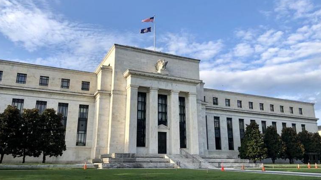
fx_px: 264
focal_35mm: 31
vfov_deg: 37.8
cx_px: 160
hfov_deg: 62.6
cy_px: 91
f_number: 1.8
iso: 20
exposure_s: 1/1116
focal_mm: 3.99
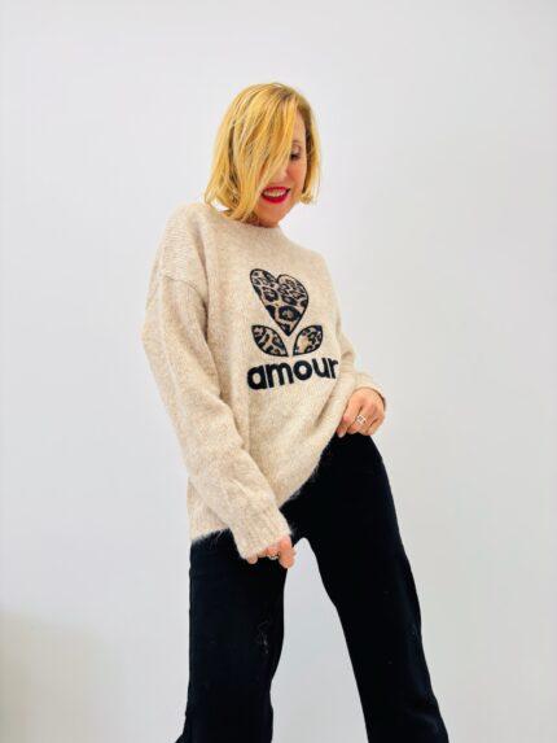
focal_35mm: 26
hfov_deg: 53.1
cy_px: 372
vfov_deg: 67.3
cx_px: 278
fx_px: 558
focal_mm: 5.96
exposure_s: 1/175
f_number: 1.6
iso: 40
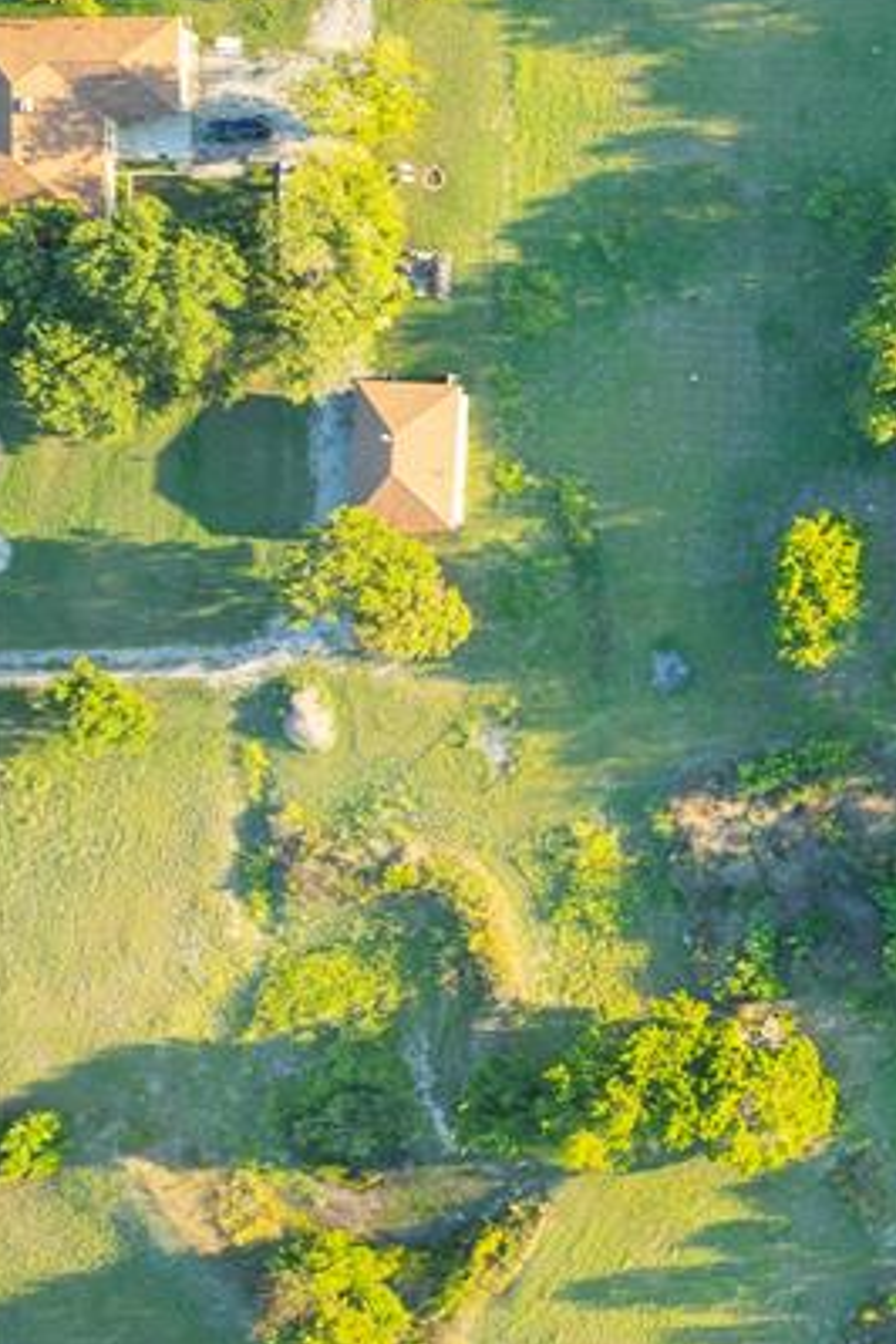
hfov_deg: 16.8
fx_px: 2389
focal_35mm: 64
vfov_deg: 31.4
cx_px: 1708
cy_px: 647
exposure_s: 1/25
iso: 100
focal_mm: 12.29
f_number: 7.1
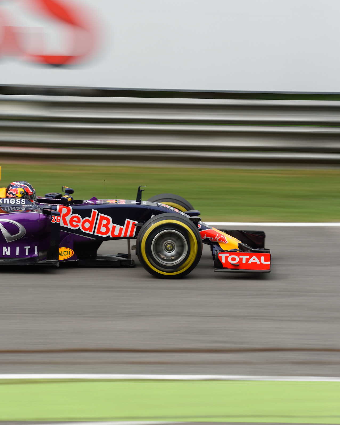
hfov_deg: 5.6
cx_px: 51
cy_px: 213
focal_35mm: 275
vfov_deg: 7.0
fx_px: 3460
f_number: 10
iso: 125
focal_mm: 195
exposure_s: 1/125
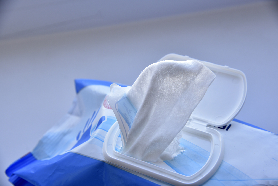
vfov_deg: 15.9
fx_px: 664
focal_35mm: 86
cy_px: 93
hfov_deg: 23.6
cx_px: 139
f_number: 8
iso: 125
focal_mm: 86
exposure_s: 1/40
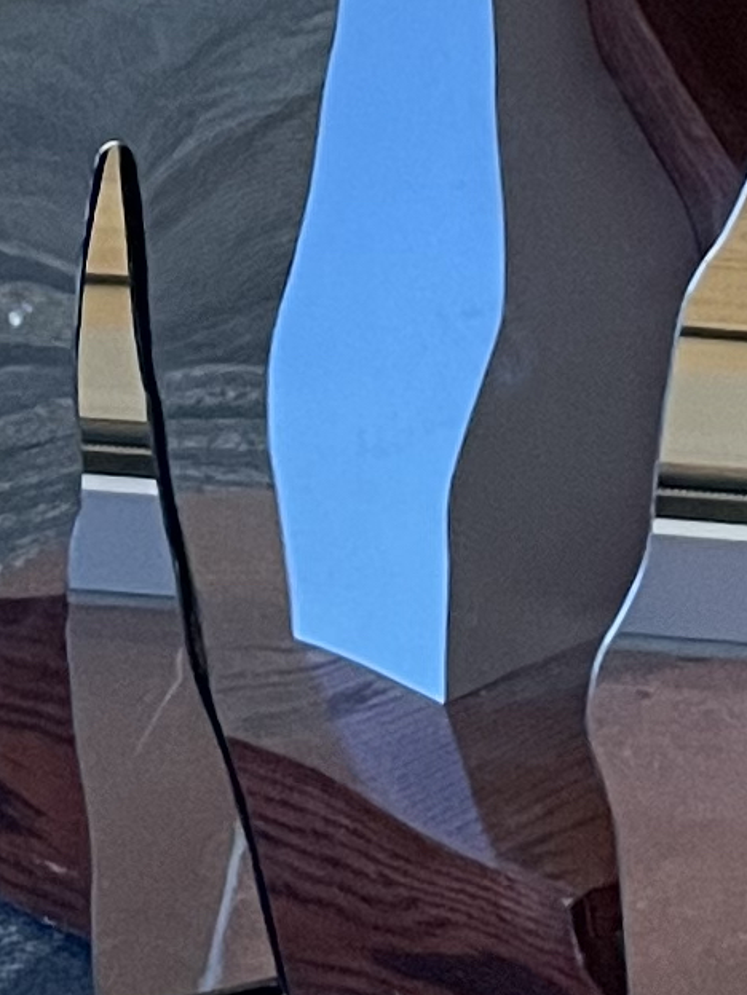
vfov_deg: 11.3
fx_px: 4834
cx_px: 126
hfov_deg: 8.8
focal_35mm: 168
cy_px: -442
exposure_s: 1/60
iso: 320
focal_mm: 4.2
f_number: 1.6
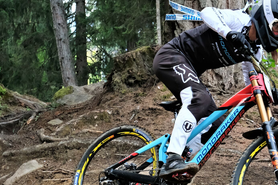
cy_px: 116
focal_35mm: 118
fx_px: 911
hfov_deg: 17.2
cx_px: 228
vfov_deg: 11.6
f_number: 5.6
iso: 3200
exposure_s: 1/1000
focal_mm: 45.5
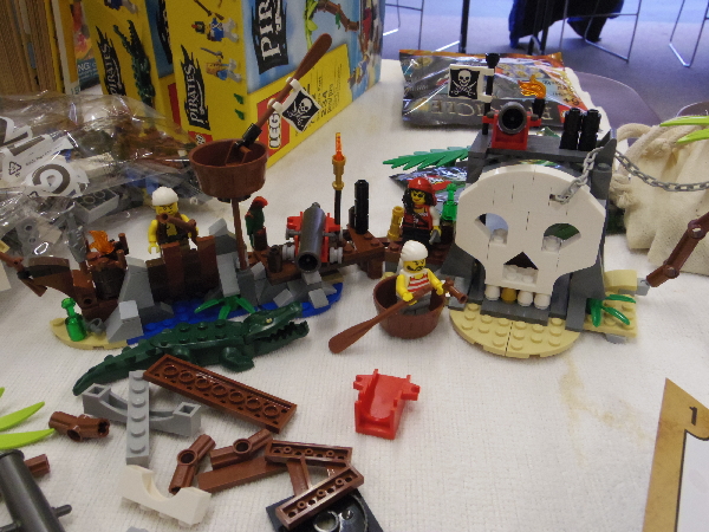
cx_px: 354
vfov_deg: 48.2
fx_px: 594
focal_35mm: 29
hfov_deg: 61.7
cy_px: 266
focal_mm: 5.3
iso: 1000
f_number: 4.5
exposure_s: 1/125
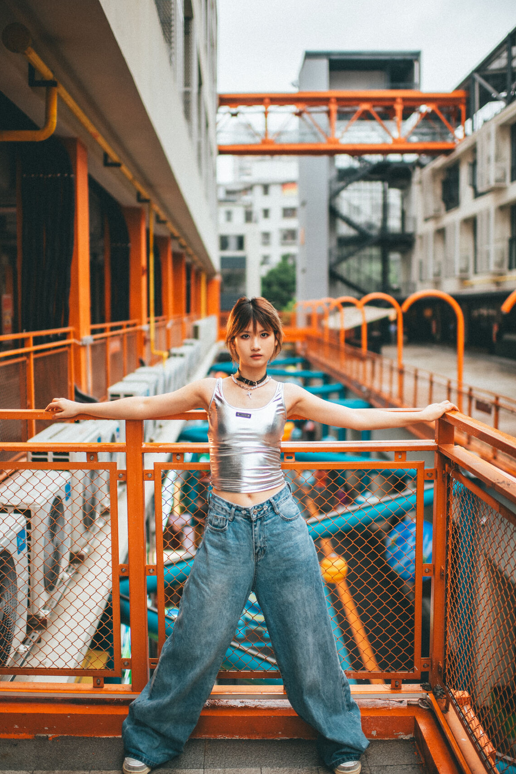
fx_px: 795
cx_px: 250
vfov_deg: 51.9
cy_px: 393
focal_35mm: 37
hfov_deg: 36.0
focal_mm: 35
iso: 100
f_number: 1.4
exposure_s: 1/500
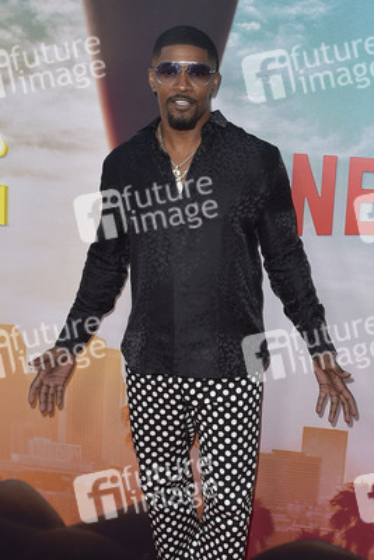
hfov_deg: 41.1
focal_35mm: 32
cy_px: 280
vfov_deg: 58.7
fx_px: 498
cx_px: 187
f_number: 5.6
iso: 500
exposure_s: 1/250
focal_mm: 32
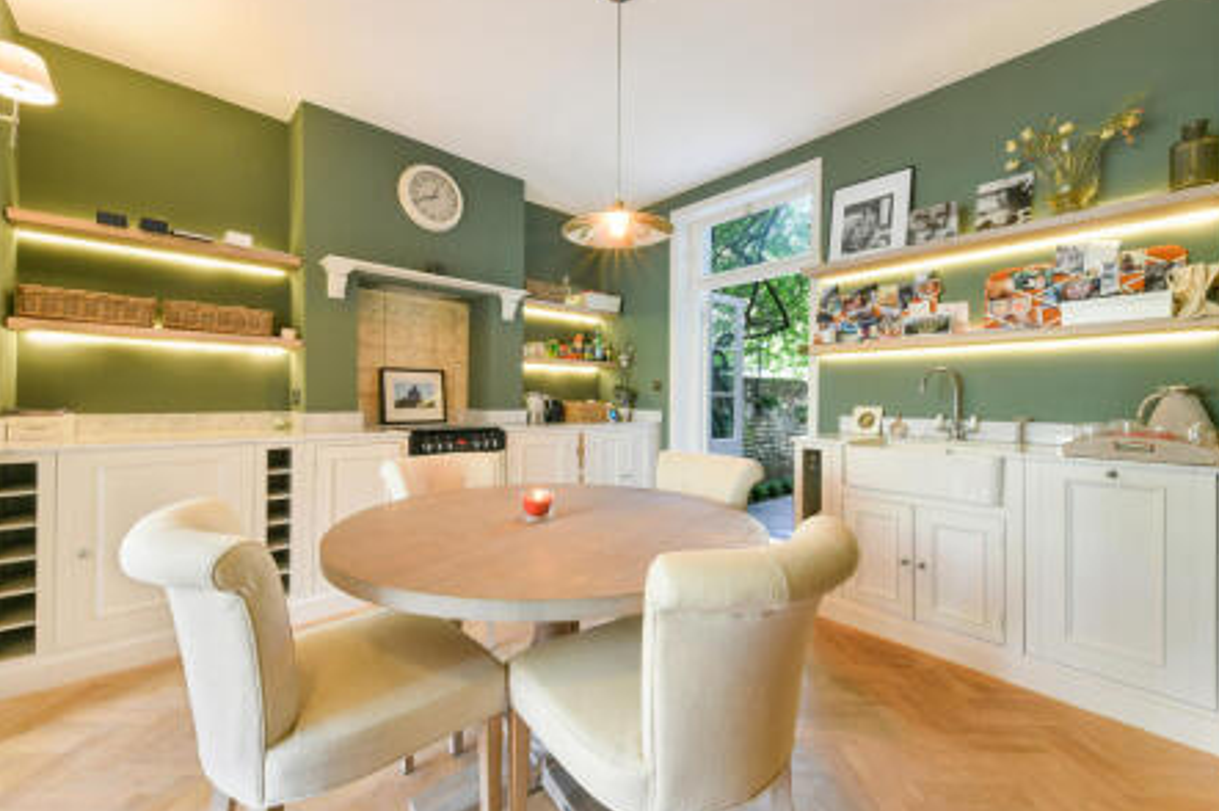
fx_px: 474
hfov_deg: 104.2
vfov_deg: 81.1
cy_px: 396
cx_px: 587
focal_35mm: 14
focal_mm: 13
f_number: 16
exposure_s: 4
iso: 200
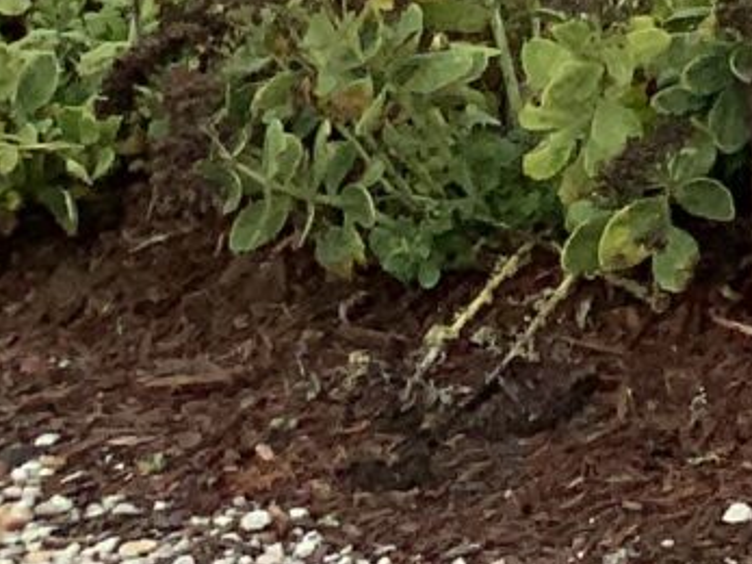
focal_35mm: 214
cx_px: 2598
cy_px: -1262
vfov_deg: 6.3
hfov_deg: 7.5
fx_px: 4647
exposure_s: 1/348
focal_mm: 3
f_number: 1.8
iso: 16
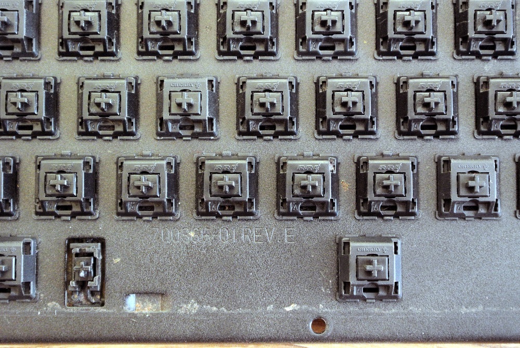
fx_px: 1171
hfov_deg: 25.0
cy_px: 174
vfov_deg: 16.9
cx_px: 260
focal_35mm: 81
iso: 800
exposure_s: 1/40
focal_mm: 30
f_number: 5.6
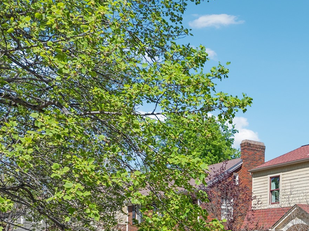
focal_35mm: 52
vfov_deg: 26.9
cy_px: 215
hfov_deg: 33.7
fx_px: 464
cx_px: 309
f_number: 2.8
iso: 110
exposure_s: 1/1600
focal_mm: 12.3
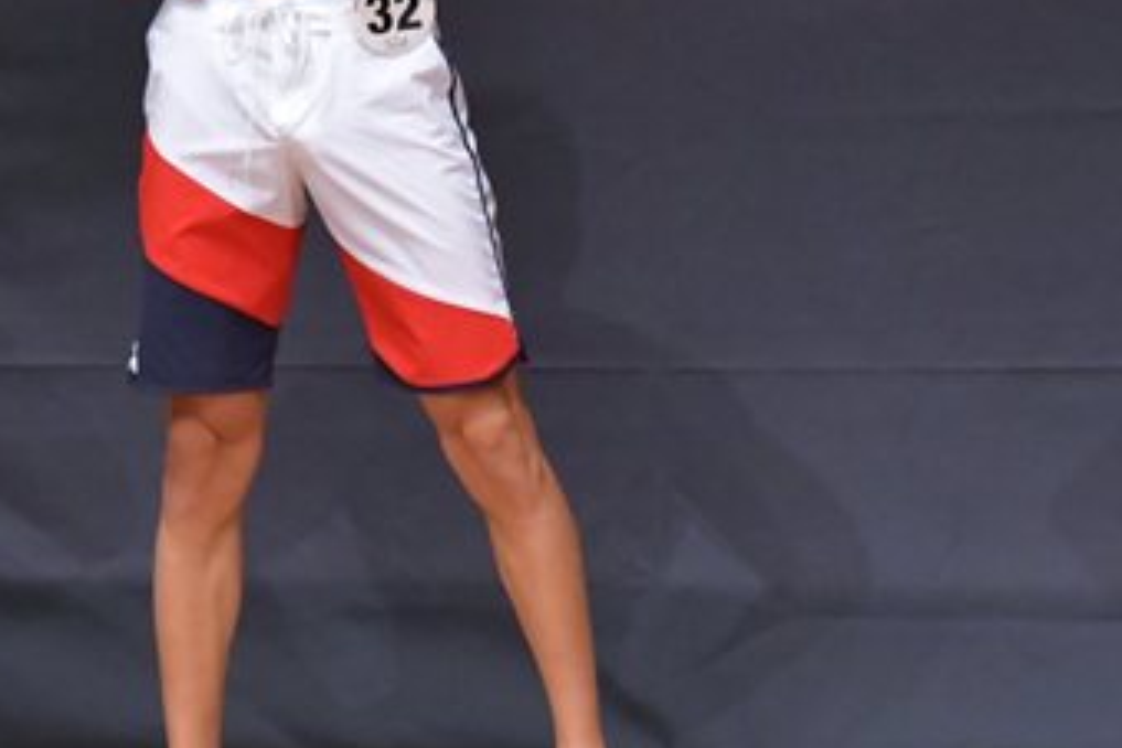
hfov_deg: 2.6
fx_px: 24557
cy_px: 129
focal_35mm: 788
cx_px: 554
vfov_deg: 1.7
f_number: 5.6
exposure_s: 1/400
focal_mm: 230
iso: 6400
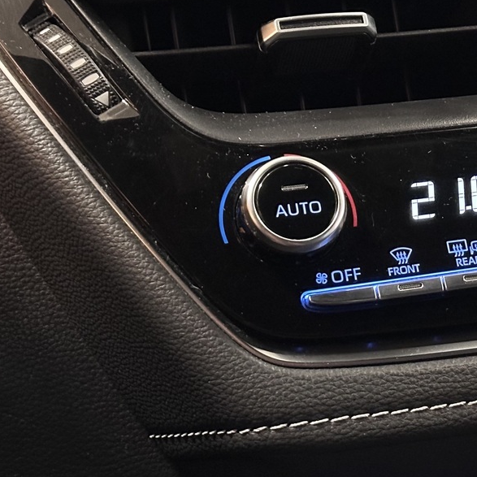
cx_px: 536
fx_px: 1621
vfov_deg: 16.7
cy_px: 183
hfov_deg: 16.2
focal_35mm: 104
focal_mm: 6.86
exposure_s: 1/20
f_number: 1.78
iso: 640
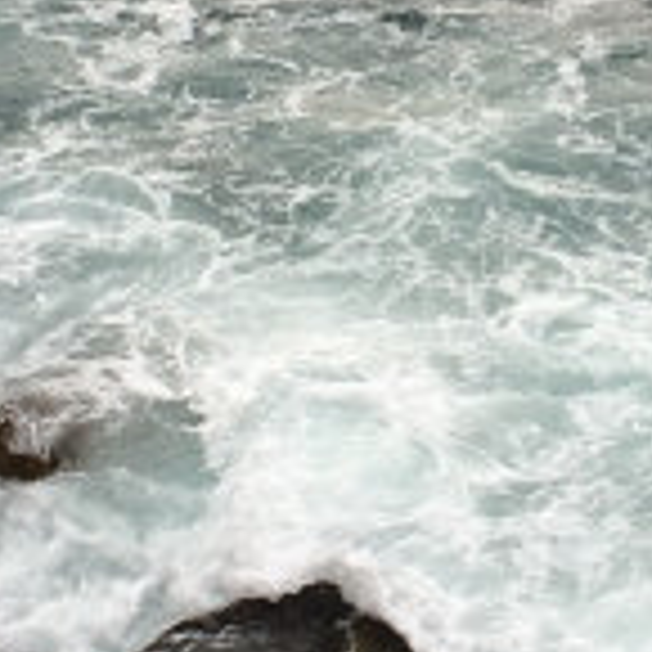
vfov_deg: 15.4
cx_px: 459
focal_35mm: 112
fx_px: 2387
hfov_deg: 15.5
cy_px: 88
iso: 32
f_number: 2.2
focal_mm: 4.12
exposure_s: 1/193
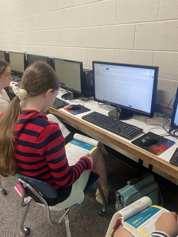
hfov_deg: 53.1
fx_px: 178
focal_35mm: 26
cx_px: 89
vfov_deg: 67.3
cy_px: 118
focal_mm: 4.25
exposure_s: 1/72
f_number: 1.8
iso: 100
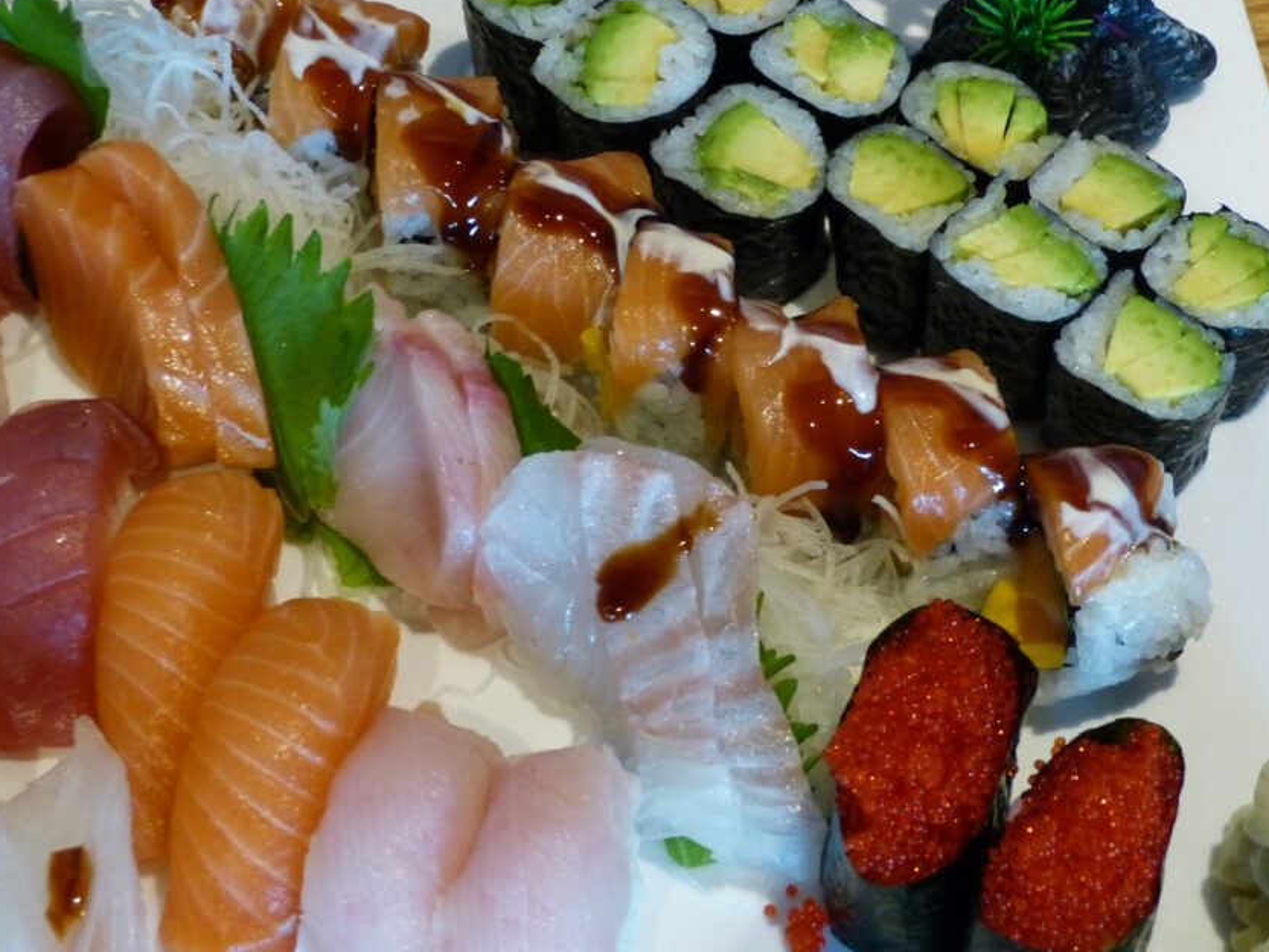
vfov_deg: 17.2
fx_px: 3153
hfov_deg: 22.7
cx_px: 579
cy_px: 550
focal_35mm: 86
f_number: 3.3
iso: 400
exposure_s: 1/15
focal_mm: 11.8
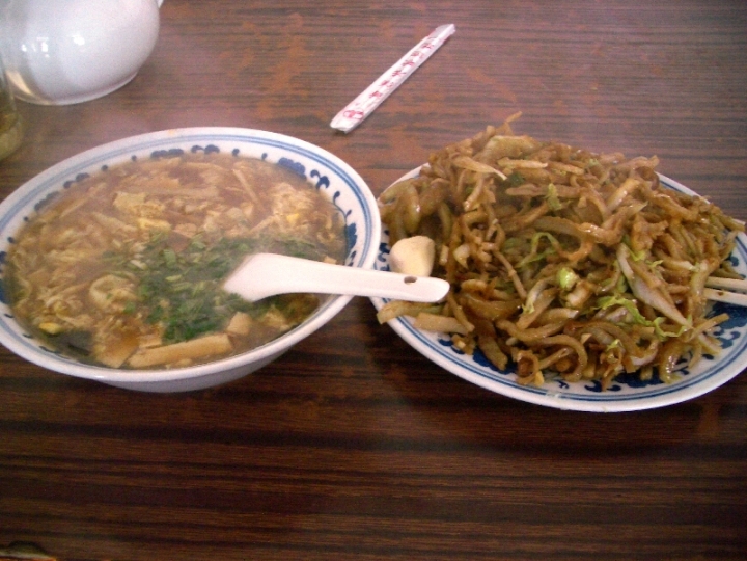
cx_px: 374
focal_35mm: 35
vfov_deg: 40.7
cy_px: 280
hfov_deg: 52.6
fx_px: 755
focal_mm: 5.8
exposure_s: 1/8
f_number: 2.6
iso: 100
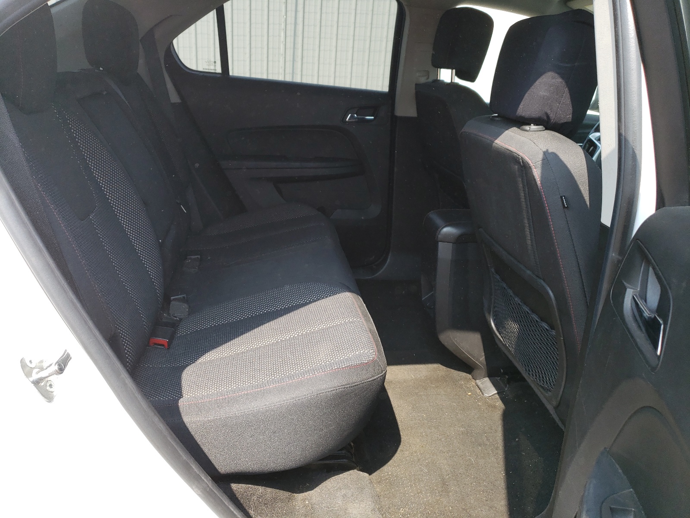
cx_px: 345
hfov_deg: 67.3
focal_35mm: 26
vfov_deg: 53.1
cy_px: 259
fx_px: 518
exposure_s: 1/476
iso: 50
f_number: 1.5
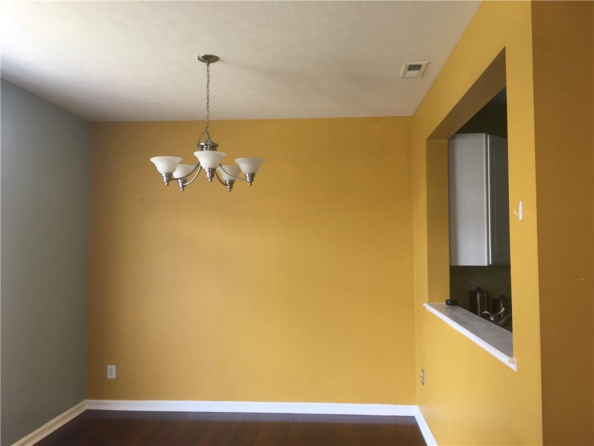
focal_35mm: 29
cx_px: 297
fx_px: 498
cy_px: 223
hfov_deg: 61.7
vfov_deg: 48.2
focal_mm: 4.15
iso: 40
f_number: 2.2
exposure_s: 1/30
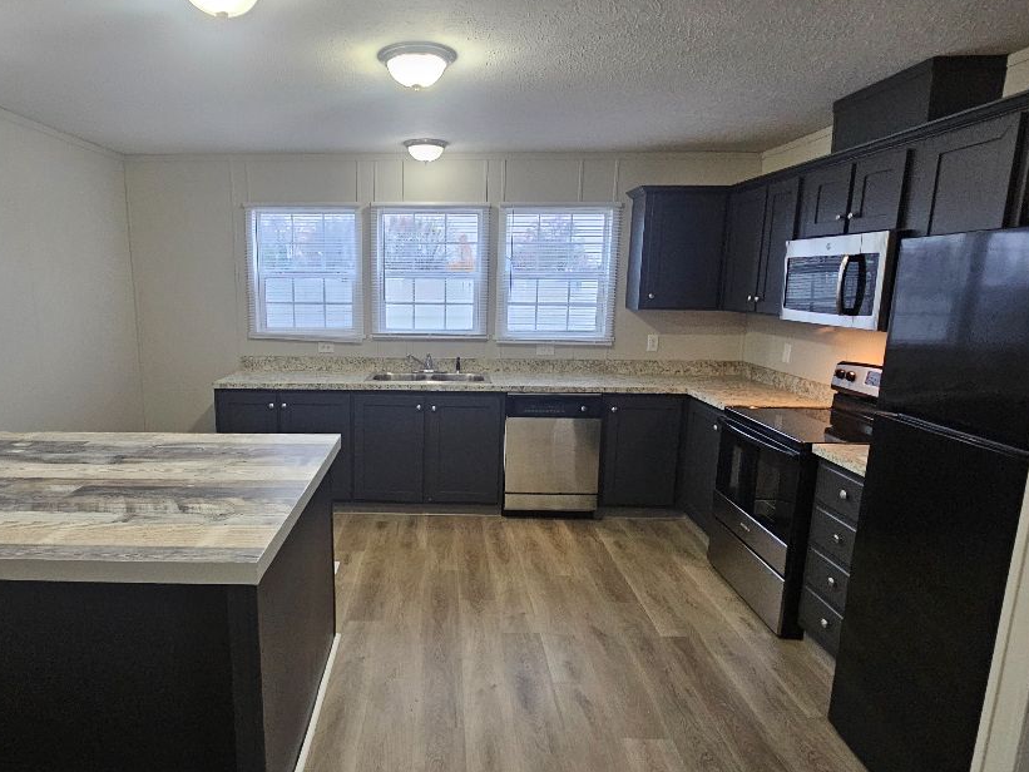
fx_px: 565
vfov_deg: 68.7
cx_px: 415
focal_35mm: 19
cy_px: 395
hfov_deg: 83.7
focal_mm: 2.2
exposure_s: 1/60
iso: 400
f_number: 2.2
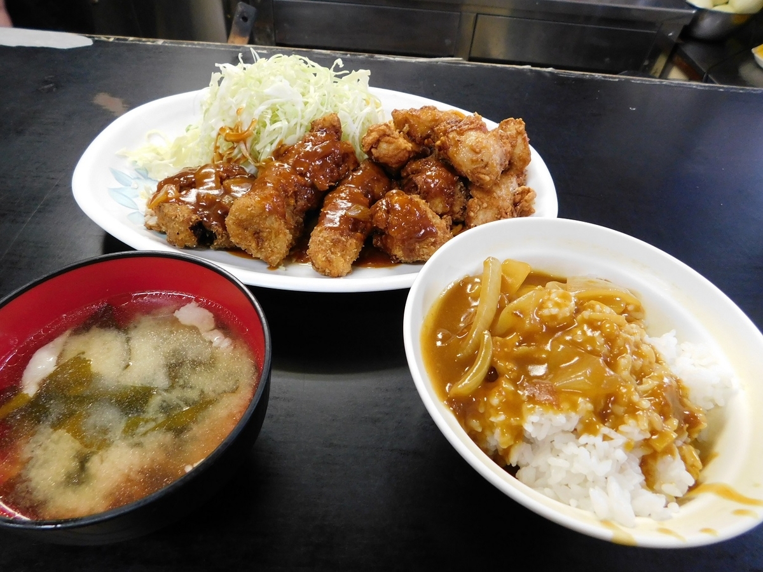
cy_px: 286
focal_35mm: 23
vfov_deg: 58.9
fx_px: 507
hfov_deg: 73.9
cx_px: 382
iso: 400
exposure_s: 1/30
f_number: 3
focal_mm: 4
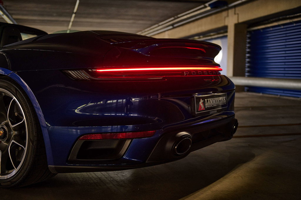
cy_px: 100
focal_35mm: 45
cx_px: 150
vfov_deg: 29.8
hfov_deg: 43.6
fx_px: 376
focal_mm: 45
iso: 1000
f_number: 2.8
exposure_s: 1/80
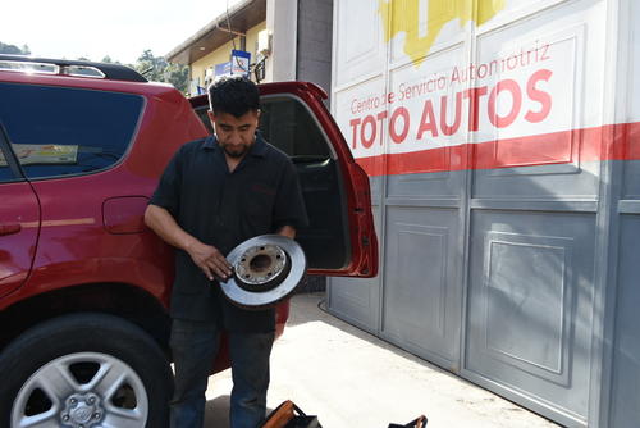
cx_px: 320
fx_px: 587
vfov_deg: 40.0
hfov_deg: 57.2
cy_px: 214
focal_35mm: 33
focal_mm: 22
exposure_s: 1/180
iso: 200
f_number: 5.6
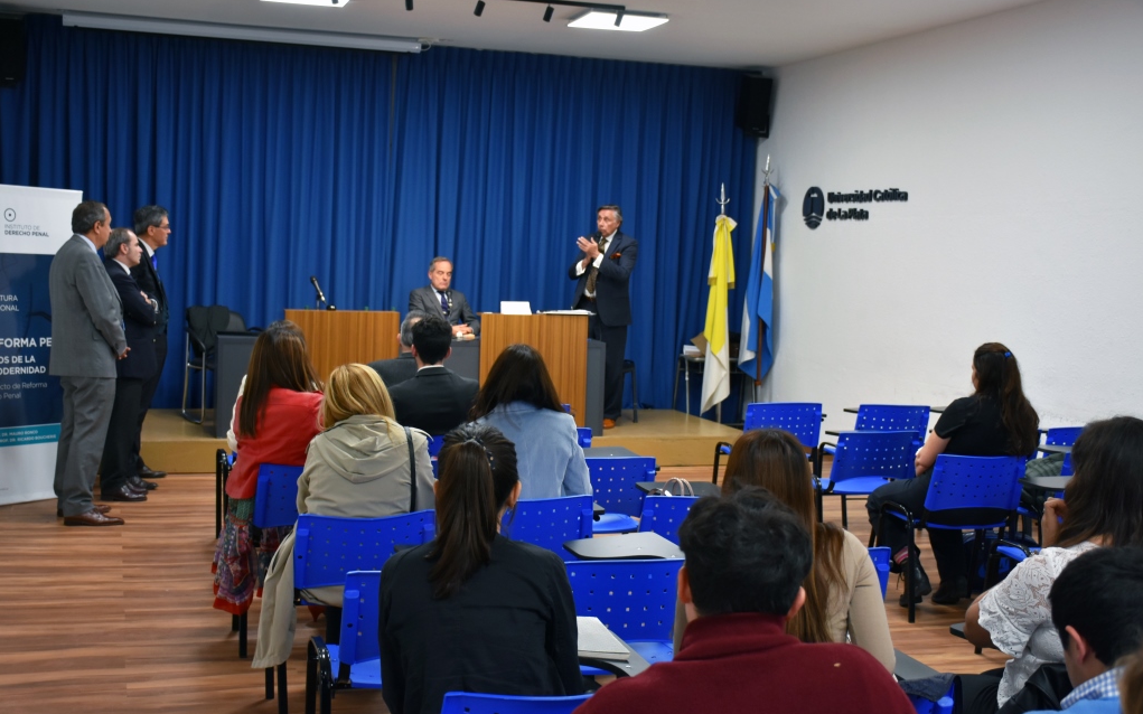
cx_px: 571
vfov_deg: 28.0
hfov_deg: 43.5
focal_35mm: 46
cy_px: 343
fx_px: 1433
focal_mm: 30
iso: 800
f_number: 4.5
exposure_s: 1/80
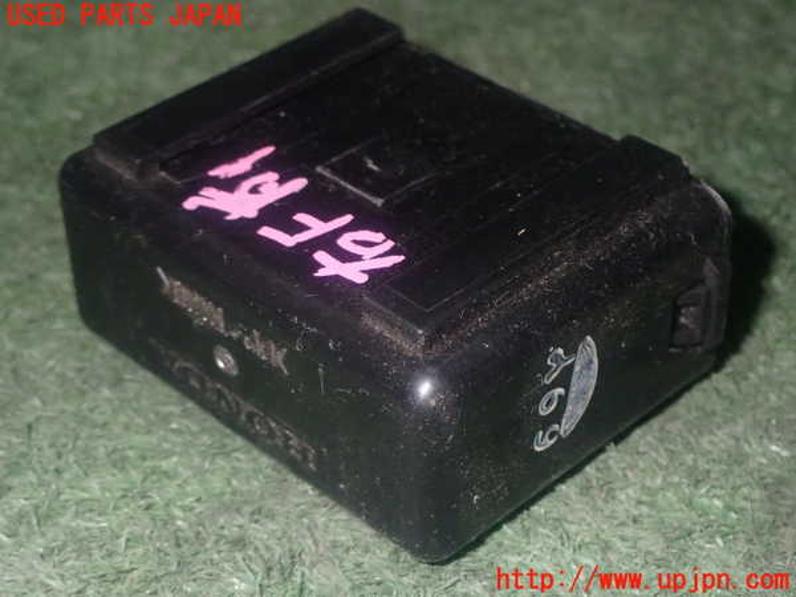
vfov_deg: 19.1
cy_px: 298
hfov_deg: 25.3
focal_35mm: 77
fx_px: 1771
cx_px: 398
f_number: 13
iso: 800
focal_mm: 13.65
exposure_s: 1/80
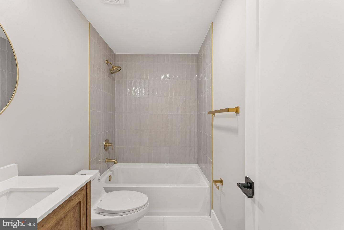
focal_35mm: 14
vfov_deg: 81.2
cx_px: 172
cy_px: 115
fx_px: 134
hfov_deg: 104.2
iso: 250
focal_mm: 14
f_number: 9
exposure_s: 1/2.5
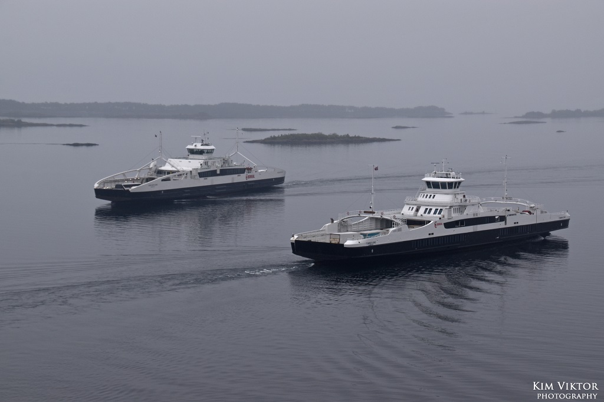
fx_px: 2138
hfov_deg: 16.1
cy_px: 201
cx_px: 302
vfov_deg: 10.7
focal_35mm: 128
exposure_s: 1/250
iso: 200
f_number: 8
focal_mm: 85
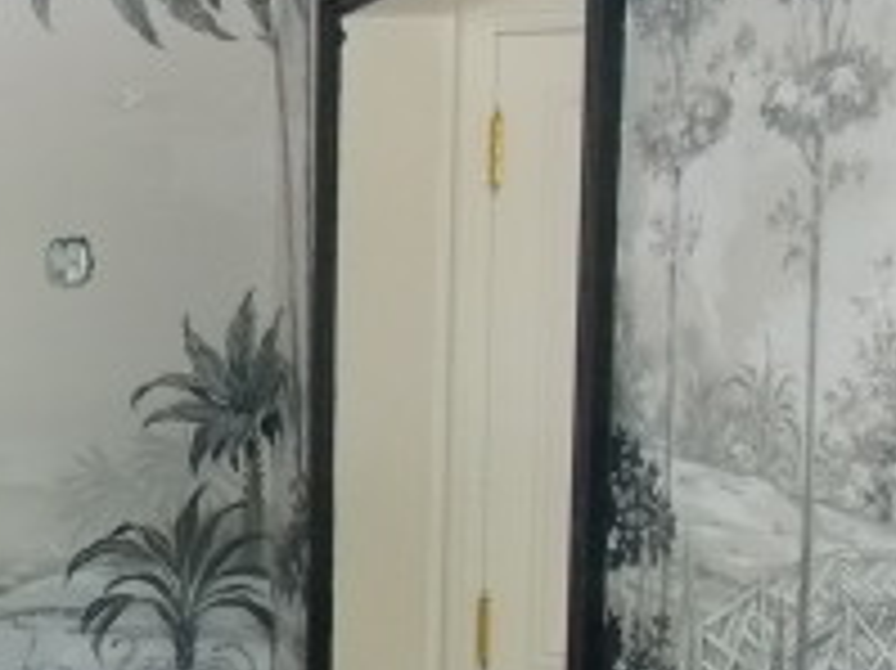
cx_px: -236
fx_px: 1837
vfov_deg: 20.6
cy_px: 465
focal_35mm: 71
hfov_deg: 24.3
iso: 400
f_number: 3.1
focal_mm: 4
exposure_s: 1/10
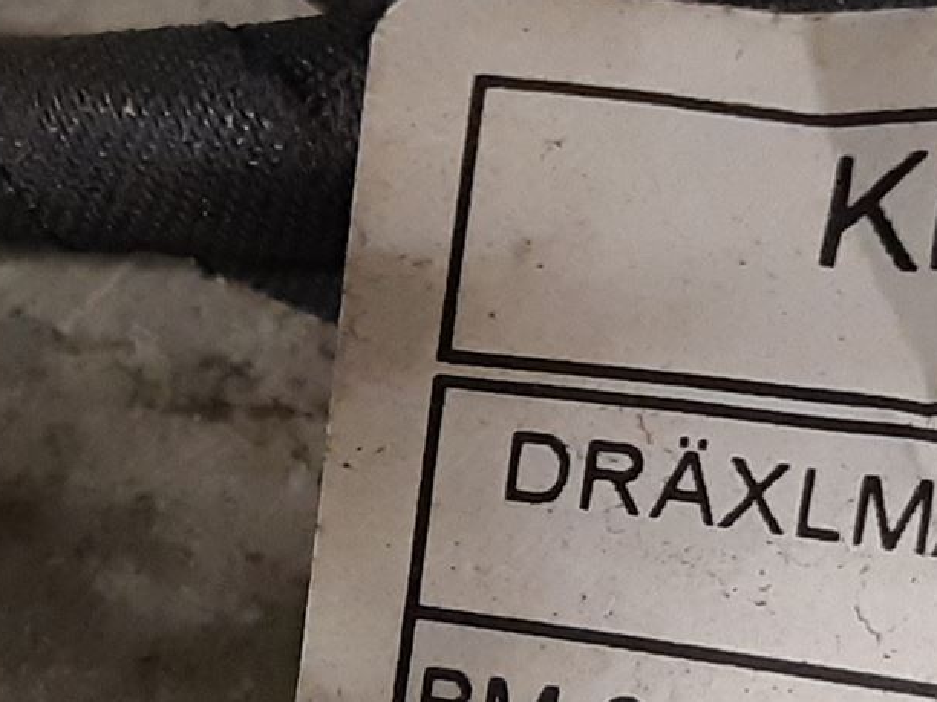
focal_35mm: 87
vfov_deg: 16.6
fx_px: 2355
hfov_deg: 22.5
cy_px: 730
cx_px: 493
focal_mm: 3.93
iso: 320
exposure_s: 1/60
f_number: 1.7
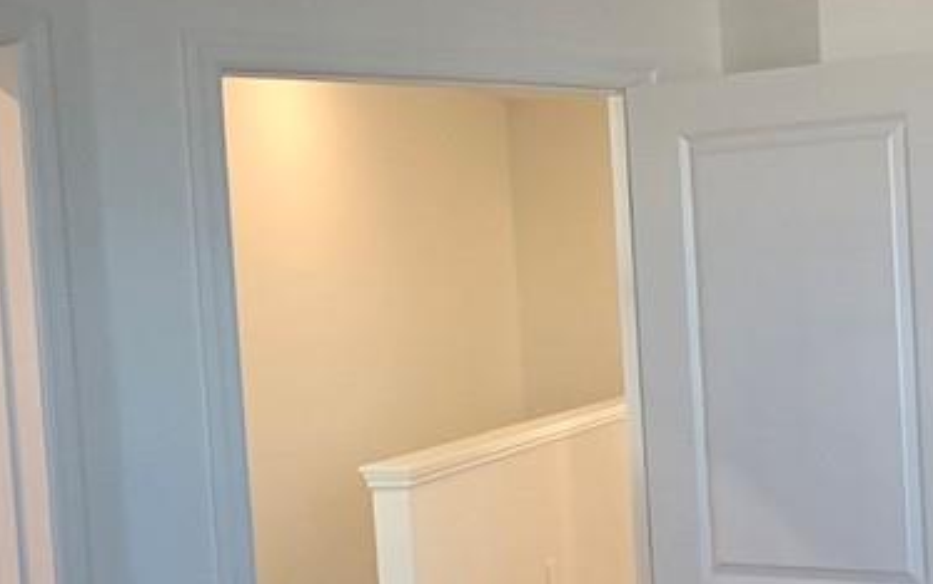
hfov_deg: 30.9
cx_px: 1015
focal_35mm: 59
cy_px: 347
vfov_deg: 22.0
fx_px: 1501
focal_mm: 2.2
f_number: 2.2
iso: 160
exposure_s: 1/60
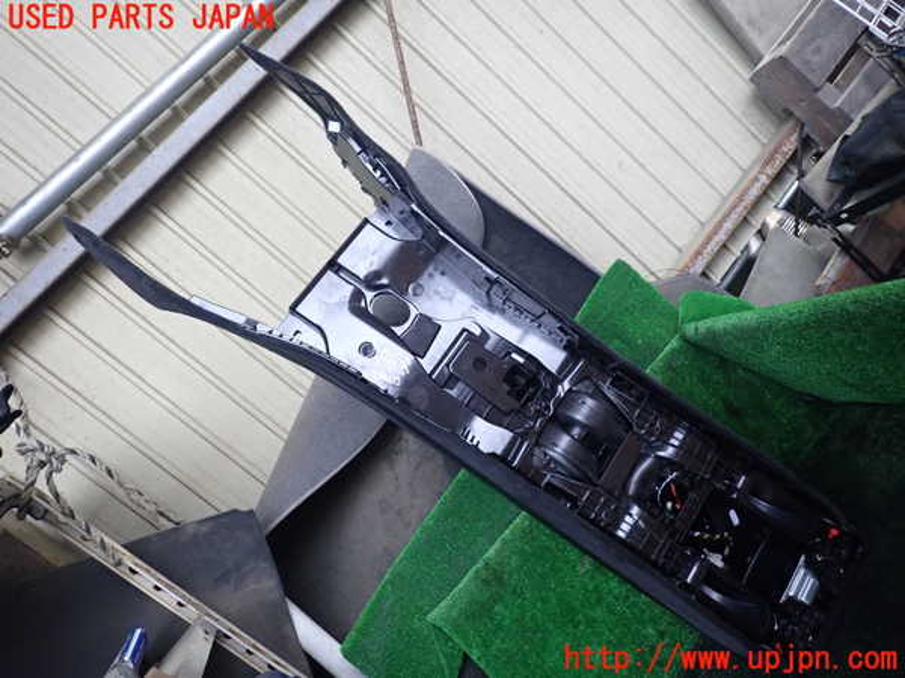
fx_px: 654
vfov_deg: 54.9
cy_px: 339
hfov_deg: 69.4
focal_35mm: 25
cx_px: 452
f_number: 2
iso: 320
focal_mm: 4.5
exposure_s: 1/30
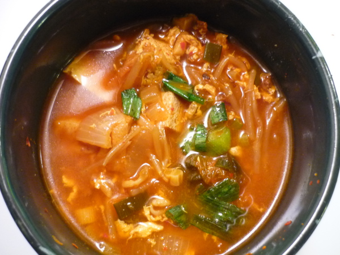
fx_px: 324
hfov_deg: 55.4
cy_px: 128
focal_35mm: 33
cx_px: 170
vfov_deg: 42.9
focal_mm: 5.5
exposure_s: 1/15
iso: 400
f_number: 2.8
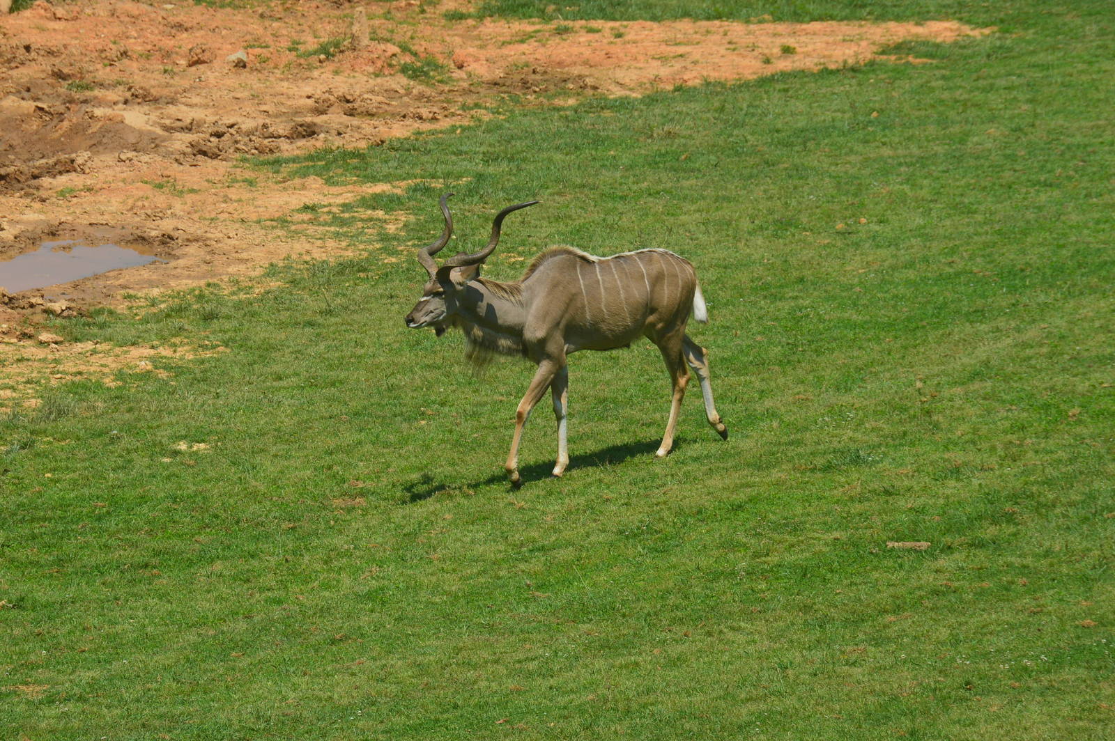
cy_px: 370
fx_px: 9284
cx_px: 558
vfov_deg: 4.6
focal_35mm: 300
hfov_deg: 6.9
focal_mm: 200
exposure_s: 1/500
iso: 220
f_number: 11
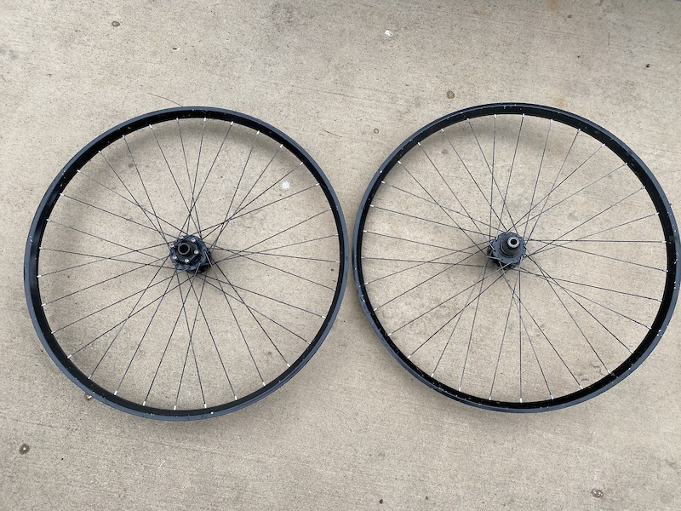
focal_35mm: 26
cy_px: 256
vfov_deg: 53.1
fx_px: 511
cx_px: 340
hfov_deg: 67.3
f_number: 1.8
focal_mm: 4.25
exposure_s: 1/588
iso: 32
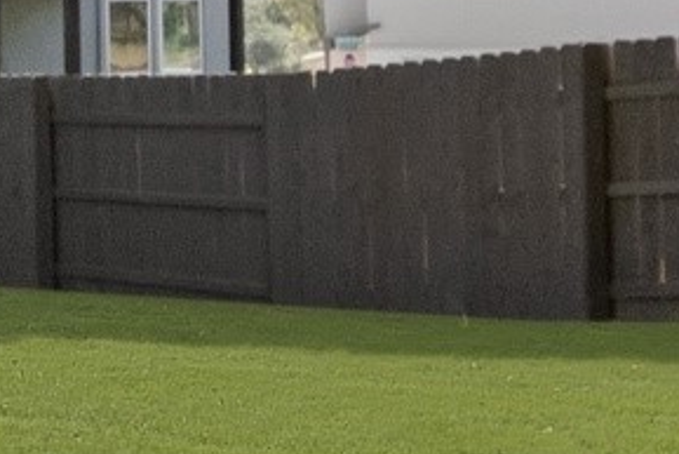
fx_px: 3812
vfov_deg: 6.8
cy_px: -75
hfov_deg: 9.8
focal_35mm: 202
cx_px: -419
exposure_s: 1/1000
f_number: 8
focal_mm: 24
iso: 400
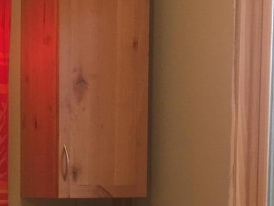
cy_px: 257
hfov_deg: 15.8
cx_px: 2
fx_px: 966
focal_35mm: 122
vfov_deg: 11.9
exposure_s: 1/30
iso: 40
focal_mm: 4.15
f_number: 2.2
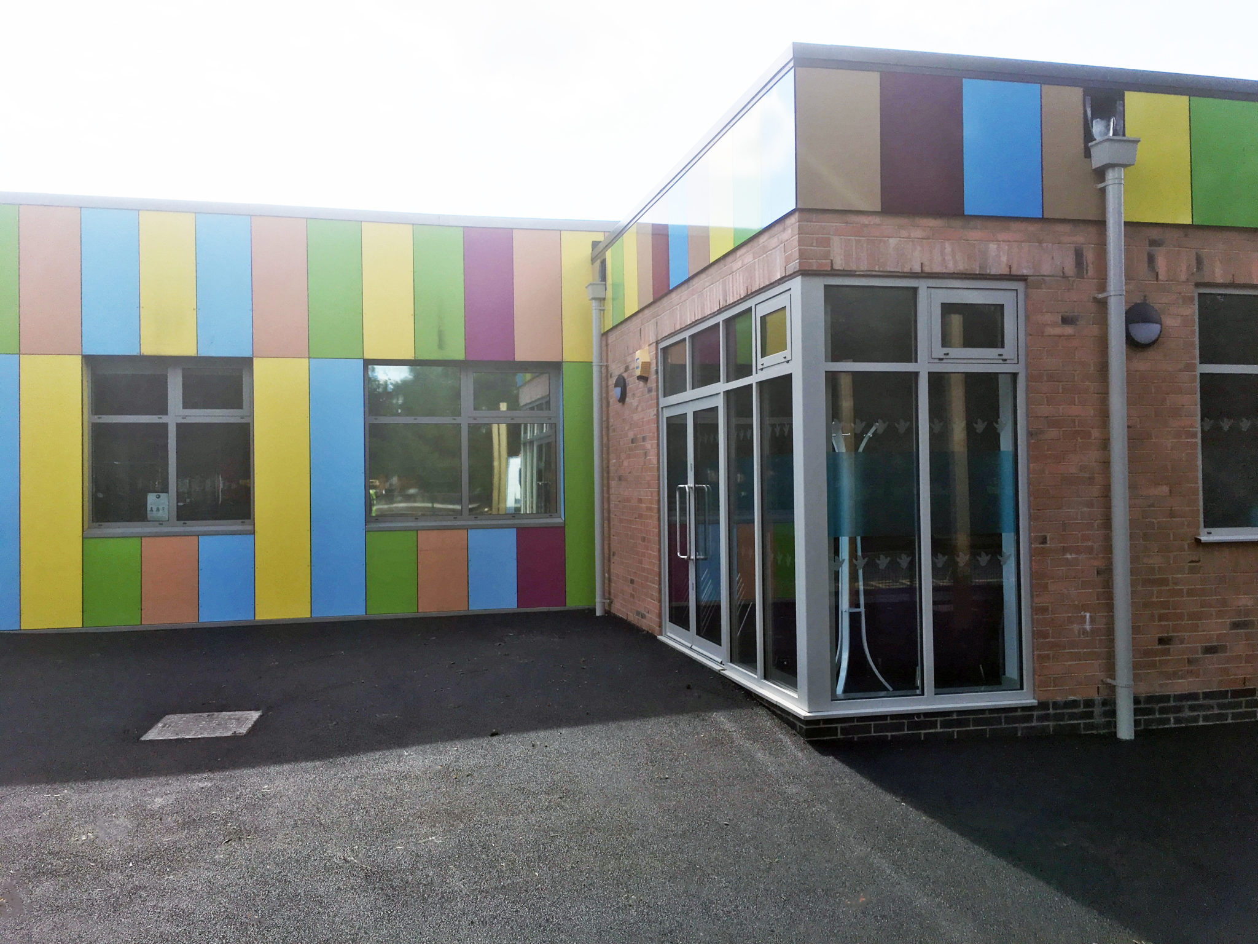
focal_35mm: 29
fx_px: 1054
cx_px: 629
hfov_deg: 61.7
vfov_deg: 48.2
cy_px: 472
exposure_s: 1/1508
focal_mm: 4.15
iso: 25
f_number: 2.2
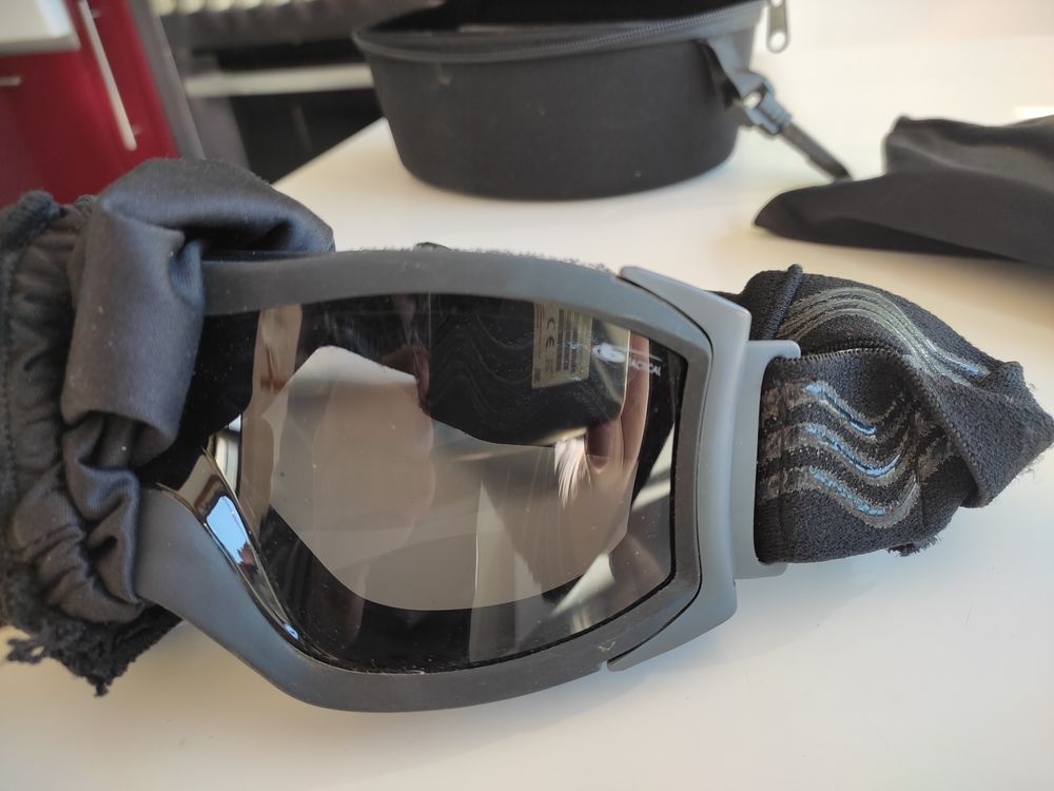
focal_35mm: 26
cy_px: 396
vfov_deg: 53.1
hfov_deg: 67.3
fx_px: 792
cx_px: 527
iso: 194
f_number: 1.79
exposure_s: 1/100
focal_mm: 4.74
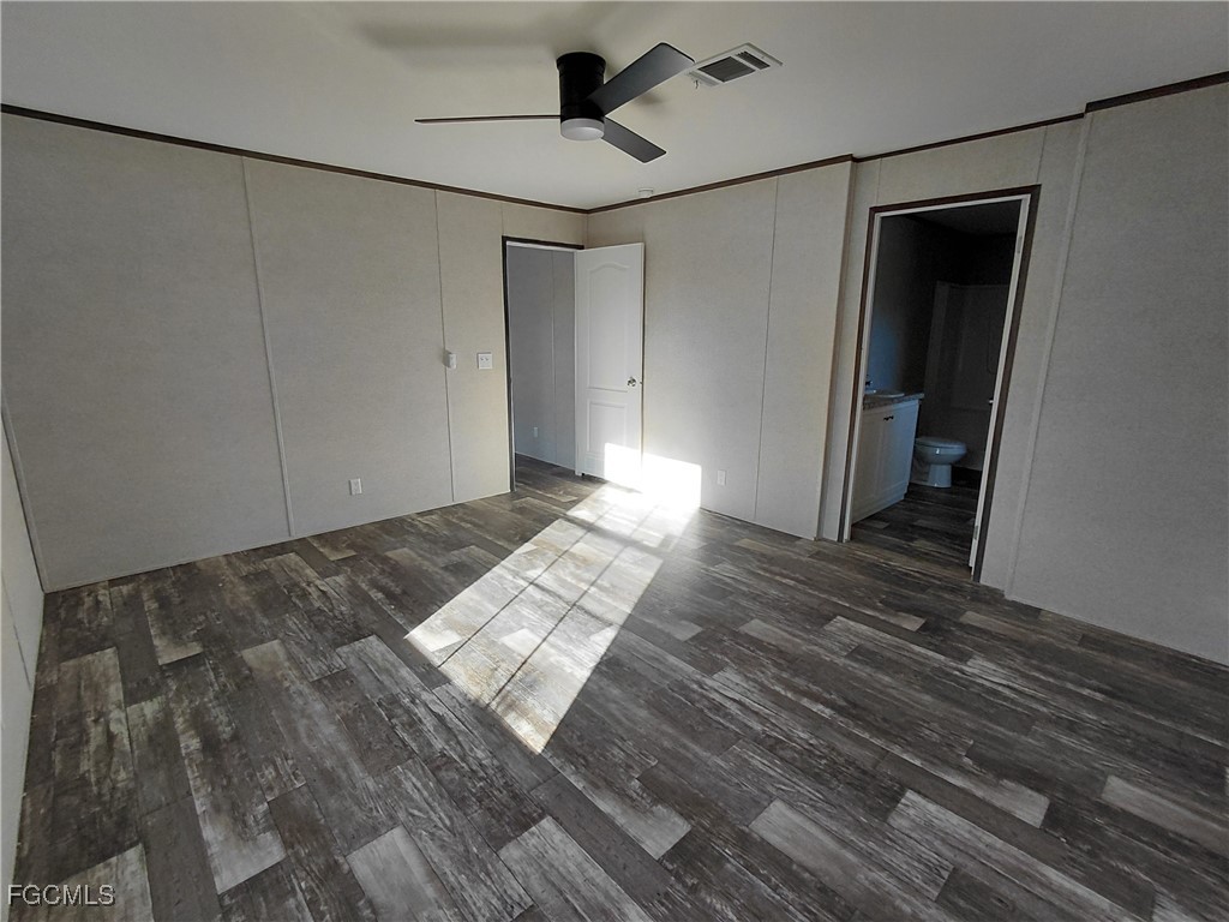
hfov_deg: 94.5
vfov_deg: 78.1
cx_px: 614
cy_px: 461
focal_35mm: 16
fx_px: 568
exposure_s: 1/120
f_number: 2.2
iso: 50
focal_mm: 1.64
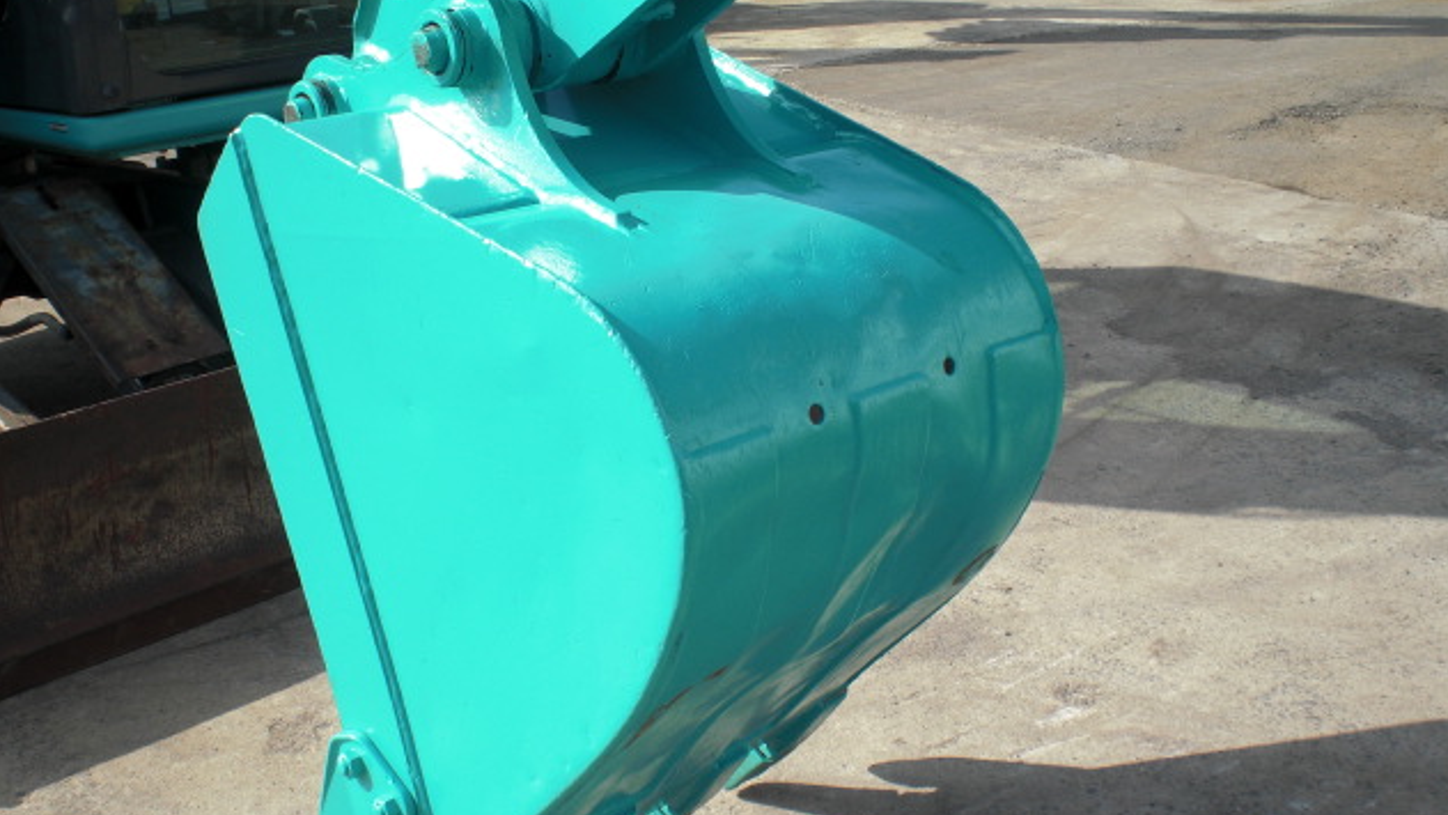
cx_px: 732
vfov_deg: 28.2
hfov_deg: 48.4
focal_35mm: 42
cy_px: 517
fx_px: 1613
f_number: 5.6
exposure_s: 1/250
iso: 64
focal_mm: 6.3
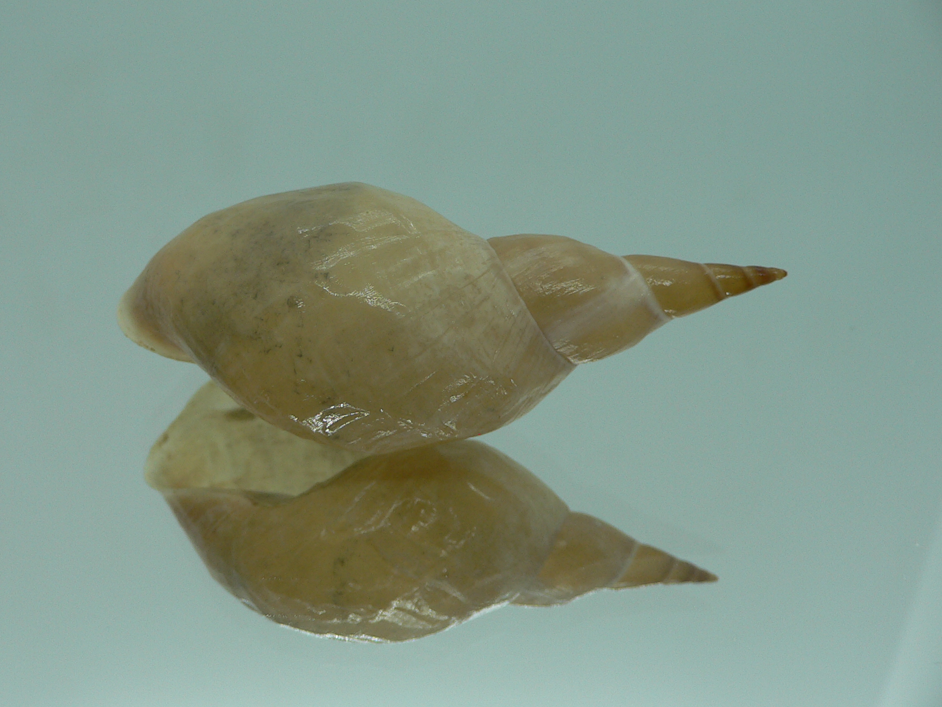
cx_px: 419
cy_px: 355
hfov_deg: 46.7
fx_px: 1089
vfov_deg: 36.0
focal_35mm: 40
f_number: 2.8
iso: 80
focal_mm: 4.6
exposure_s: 1/60
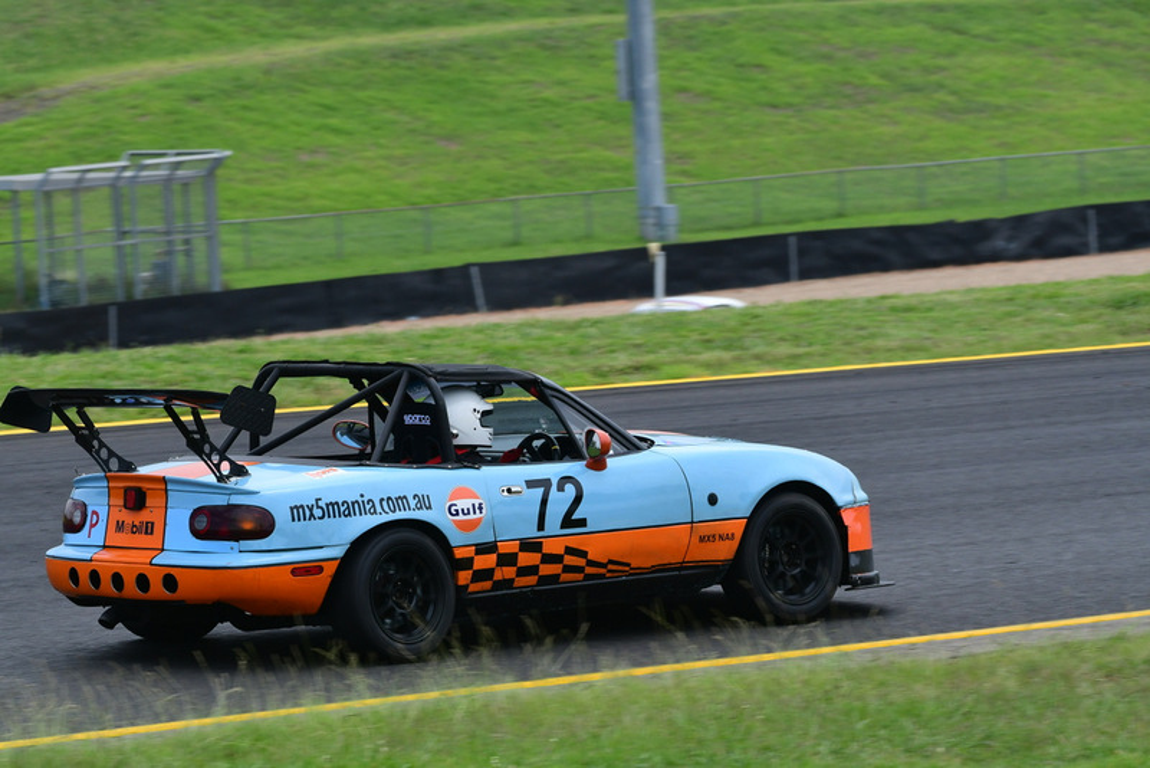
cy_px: 384
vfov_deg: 4.6
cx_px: 575
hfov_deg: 6.9
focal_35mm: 300
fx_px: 9586
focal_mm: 200
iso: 640
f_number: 11
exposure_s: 1/640
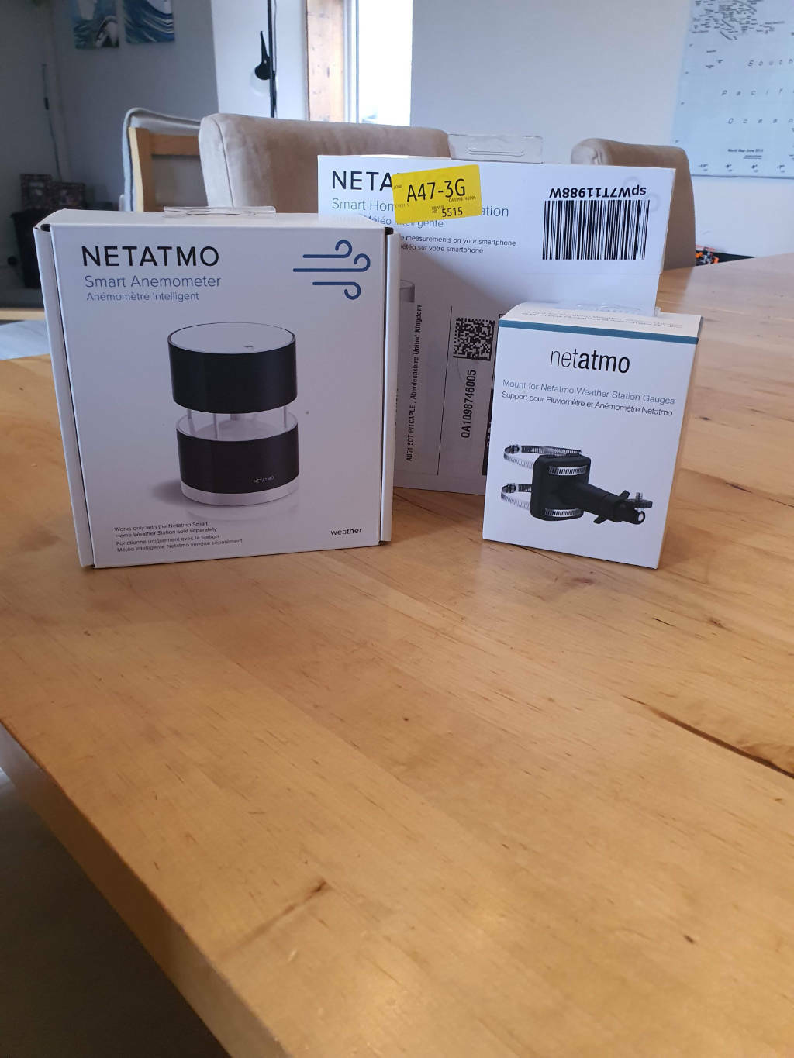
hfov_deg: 53.1
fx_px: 795
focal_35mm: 26
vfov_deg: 67.3
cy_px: 529
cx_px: 397
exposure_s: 1/50
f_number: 2.4
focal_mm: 4.3
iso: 400
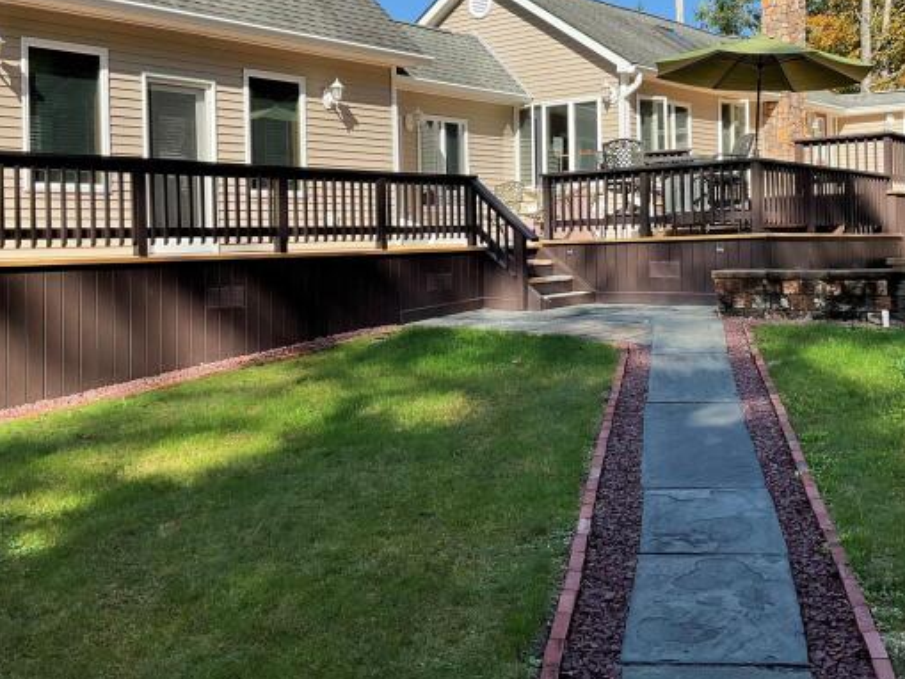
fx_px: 1072
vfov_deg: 34.8
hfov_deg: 45.5
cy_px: 231
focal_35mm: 41
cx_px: 537
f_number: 1.8
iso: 16
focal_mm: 3
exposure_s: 1/929
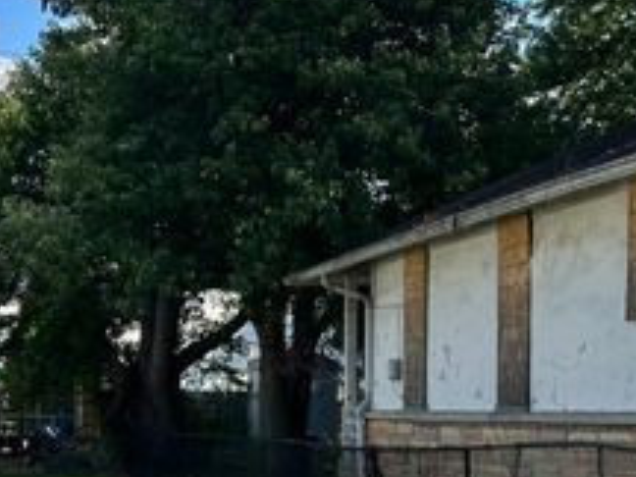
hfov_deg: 17.2
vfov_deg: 13.2
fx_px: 2039
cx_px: -53
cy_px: 437
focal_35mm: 111
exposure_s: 1/4367
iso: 64
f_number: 1.78
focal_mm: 6.86
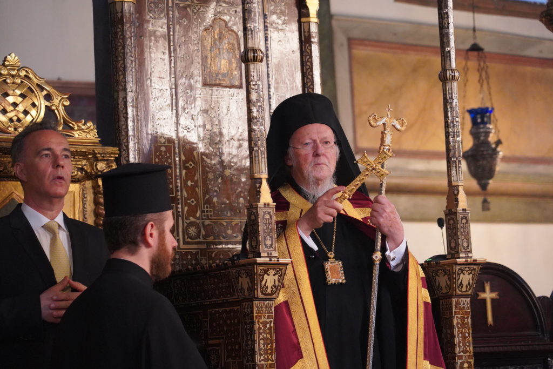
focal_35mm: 105
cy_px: 184
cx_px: 276
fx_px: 1613
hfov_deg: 19.5
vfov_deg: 13.0
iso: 10000
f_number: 4
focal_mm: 105
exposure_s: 1/160
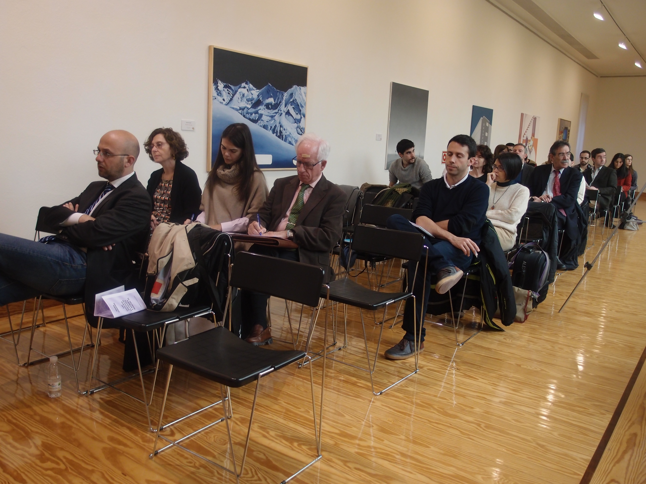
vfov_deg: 46.8
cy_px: 242
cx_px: 323
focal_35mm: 30
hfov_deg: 60.0
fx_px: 560
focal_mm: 6.48
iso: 125
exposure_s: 1/60
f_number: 1.9
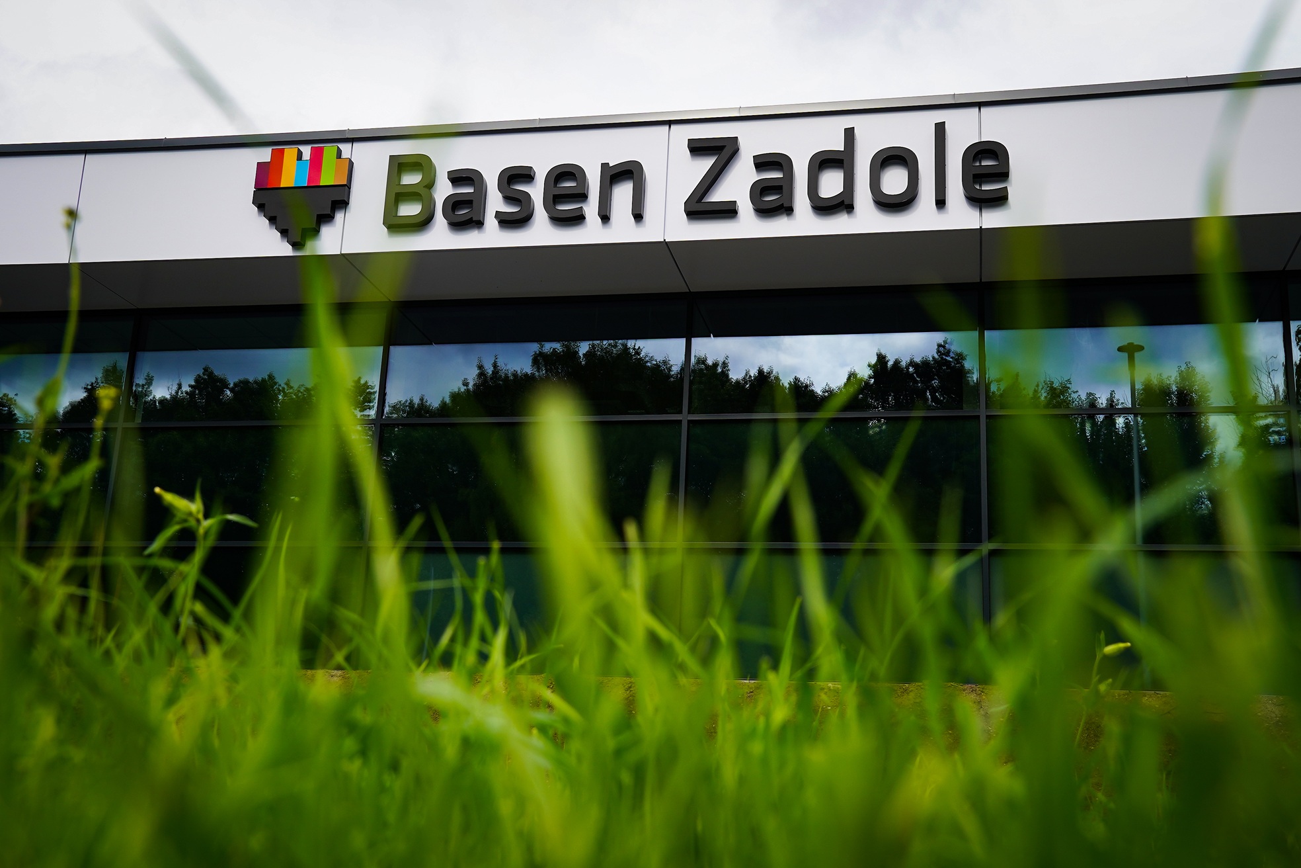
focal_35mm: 40
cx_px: 650
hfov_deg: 48.5
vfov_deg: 33.4
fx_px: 1445
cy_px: 434
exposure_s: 1/200
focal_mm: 27
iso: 100
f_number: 7.1
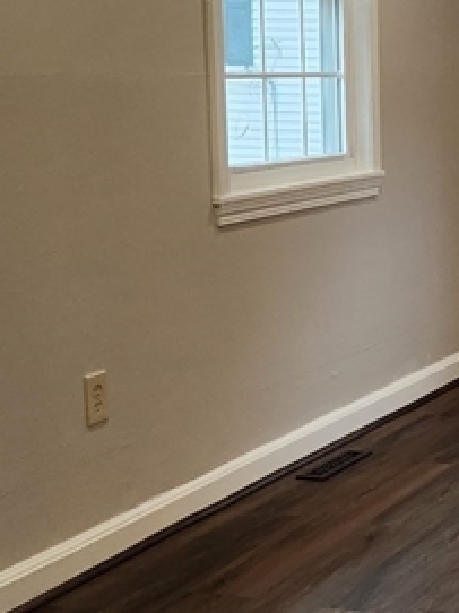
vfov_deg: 22.5
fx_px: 1539
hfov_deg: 16.2
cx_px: 568
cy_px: 342
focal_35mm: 87
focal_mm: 5.4
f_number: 1.8
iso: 200
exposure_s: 1/180
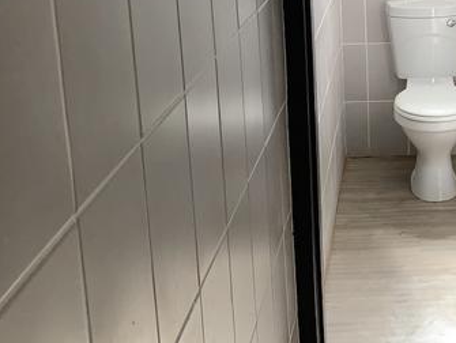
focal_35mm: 62
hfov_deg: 29.7
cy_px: 44
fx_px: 818
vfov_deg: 23.2
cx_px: 423
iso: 100
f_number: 1.8
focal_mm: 4.25
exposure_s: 1/70
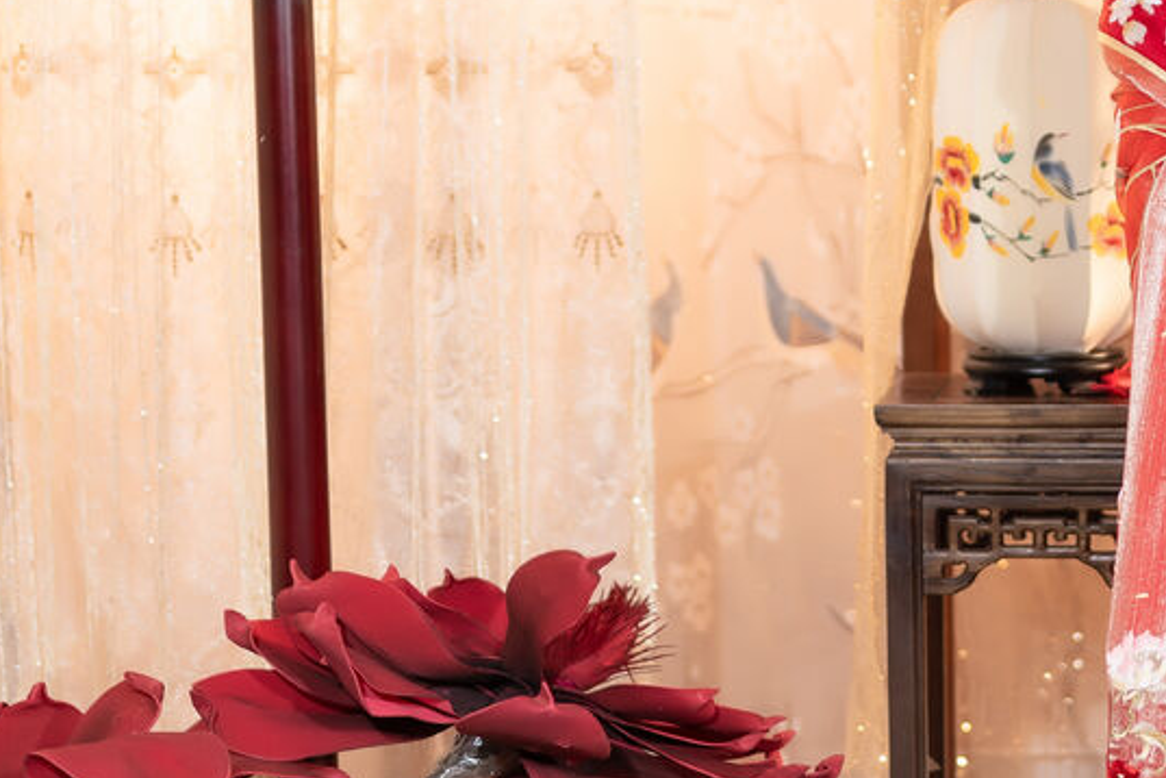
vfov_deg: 7.2
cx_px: 1079
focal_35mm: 190
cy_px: 178
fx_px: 6153
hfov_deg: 10.8
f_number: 1.4
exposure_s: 1/250
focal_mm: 85
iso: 100
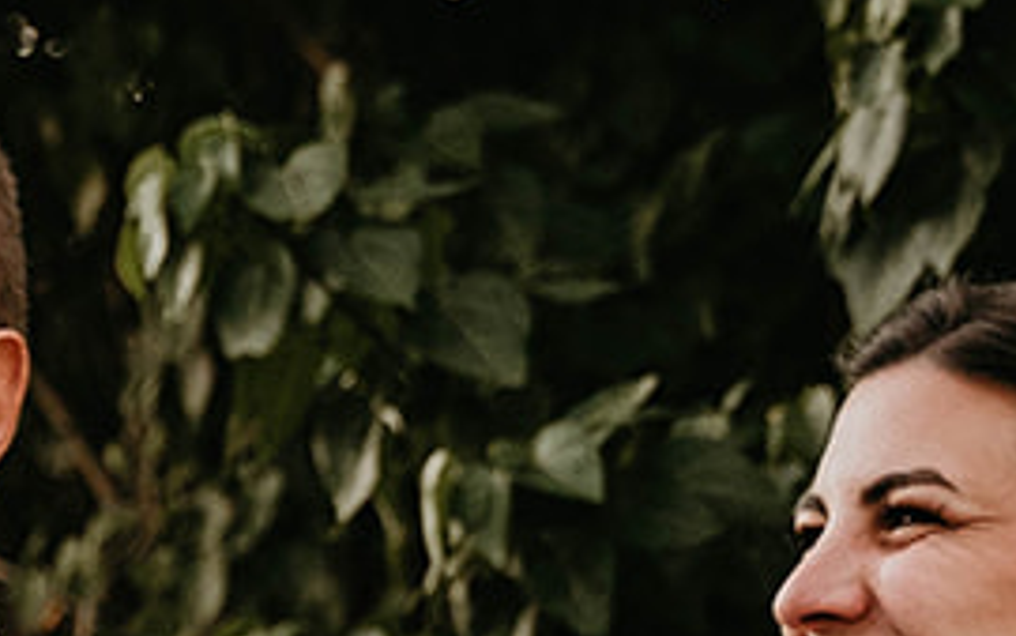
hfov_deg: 7.9
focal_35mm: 260
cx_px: -534
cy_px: 1338
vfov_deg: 5.0
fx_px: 7202
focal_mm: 43
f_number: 2.8
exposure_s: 1/160
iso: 640
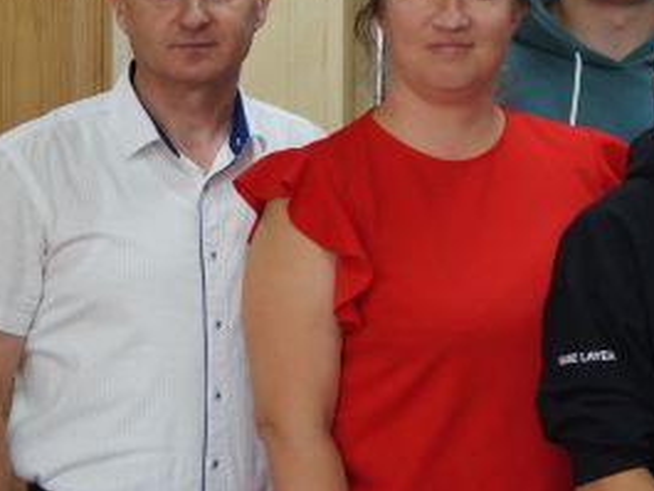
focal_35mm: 151
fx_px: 2854
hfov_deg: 12.2
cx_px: 1082
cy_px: 132
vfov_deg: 9.8
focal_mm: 30
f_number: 4.5
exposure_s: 1/160
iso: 1000
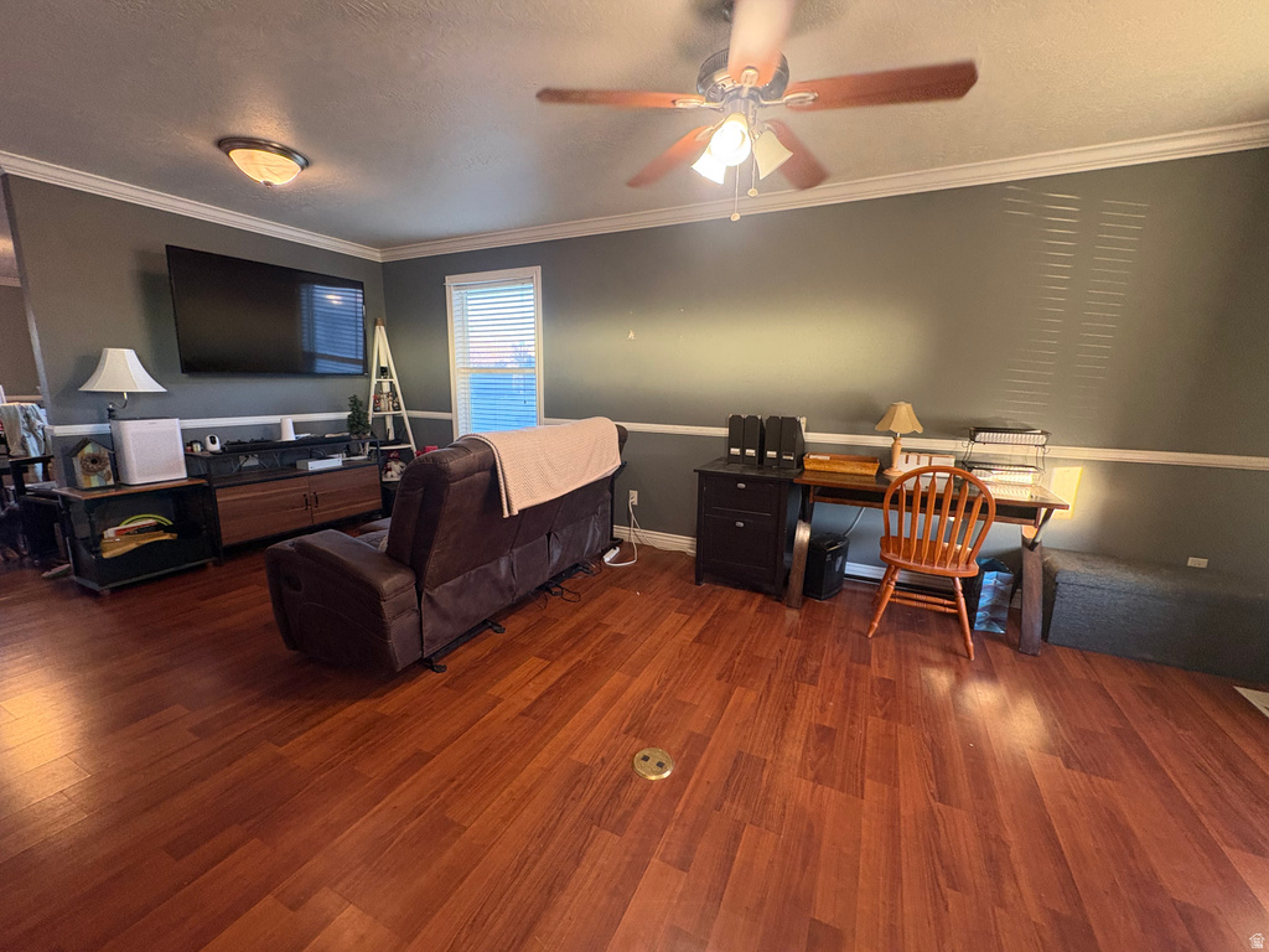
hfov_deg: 102.1
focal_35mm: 14
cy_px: 476
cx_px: 634
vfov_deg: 85.7
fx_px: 513
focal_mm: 2.22
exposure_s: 1/60
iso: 500
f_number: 2.2
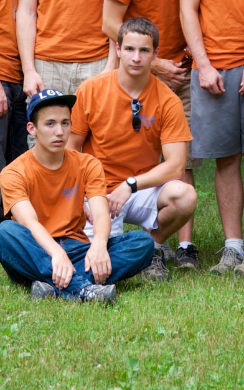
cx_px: 174
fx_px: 2822
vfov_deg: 7.9
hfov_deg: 4.9
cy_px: 65
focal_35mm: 265
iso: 160
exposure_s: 1/200
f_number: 4.5
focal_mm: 85
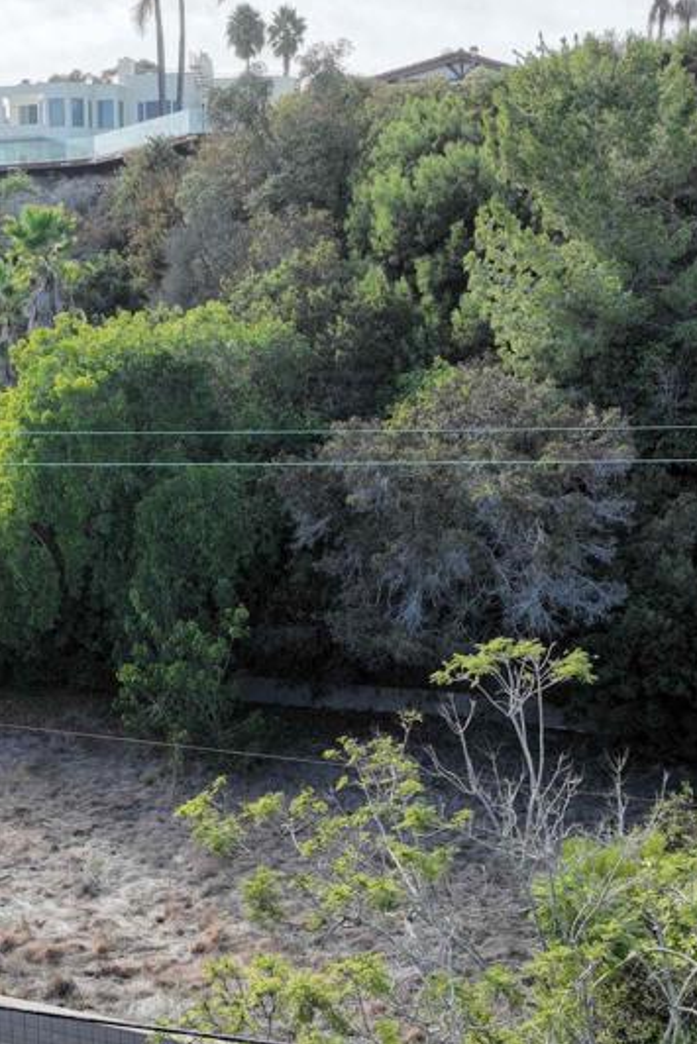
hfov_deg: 27.9
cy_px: 668
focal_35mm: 48
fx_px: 1393
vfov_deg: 40.7
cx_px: 218
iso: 400
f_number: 2.8
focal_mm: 12.29
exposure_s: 1/1600
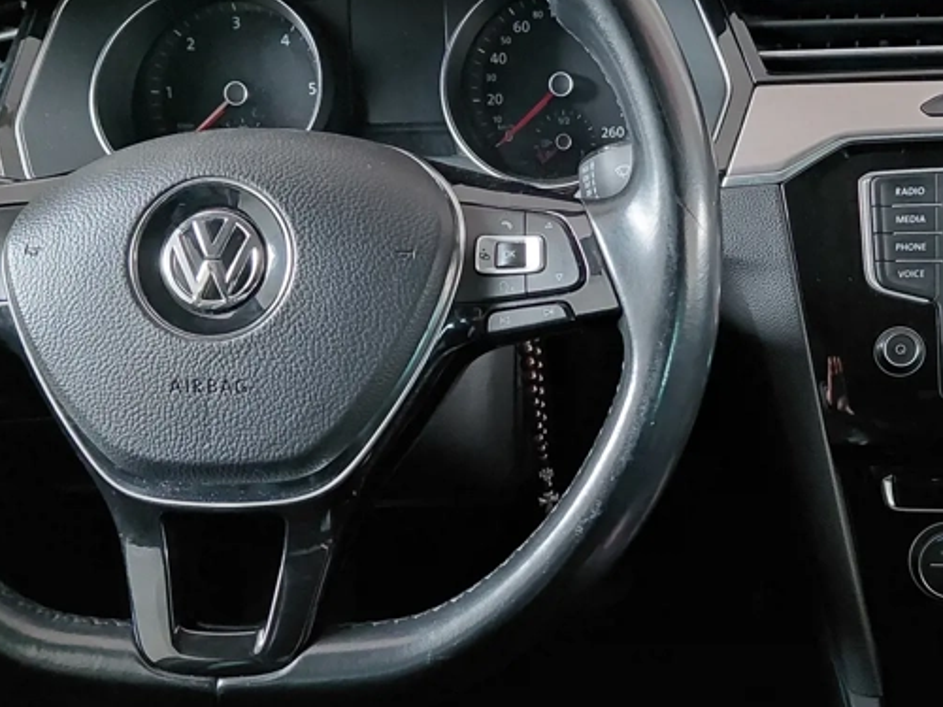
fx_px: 1362
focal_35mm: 50
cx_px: 647
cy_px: 428
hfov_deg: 37.7
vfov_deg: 29.0
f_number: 1.8
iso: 1600
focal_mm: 4.69
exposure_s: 1/20
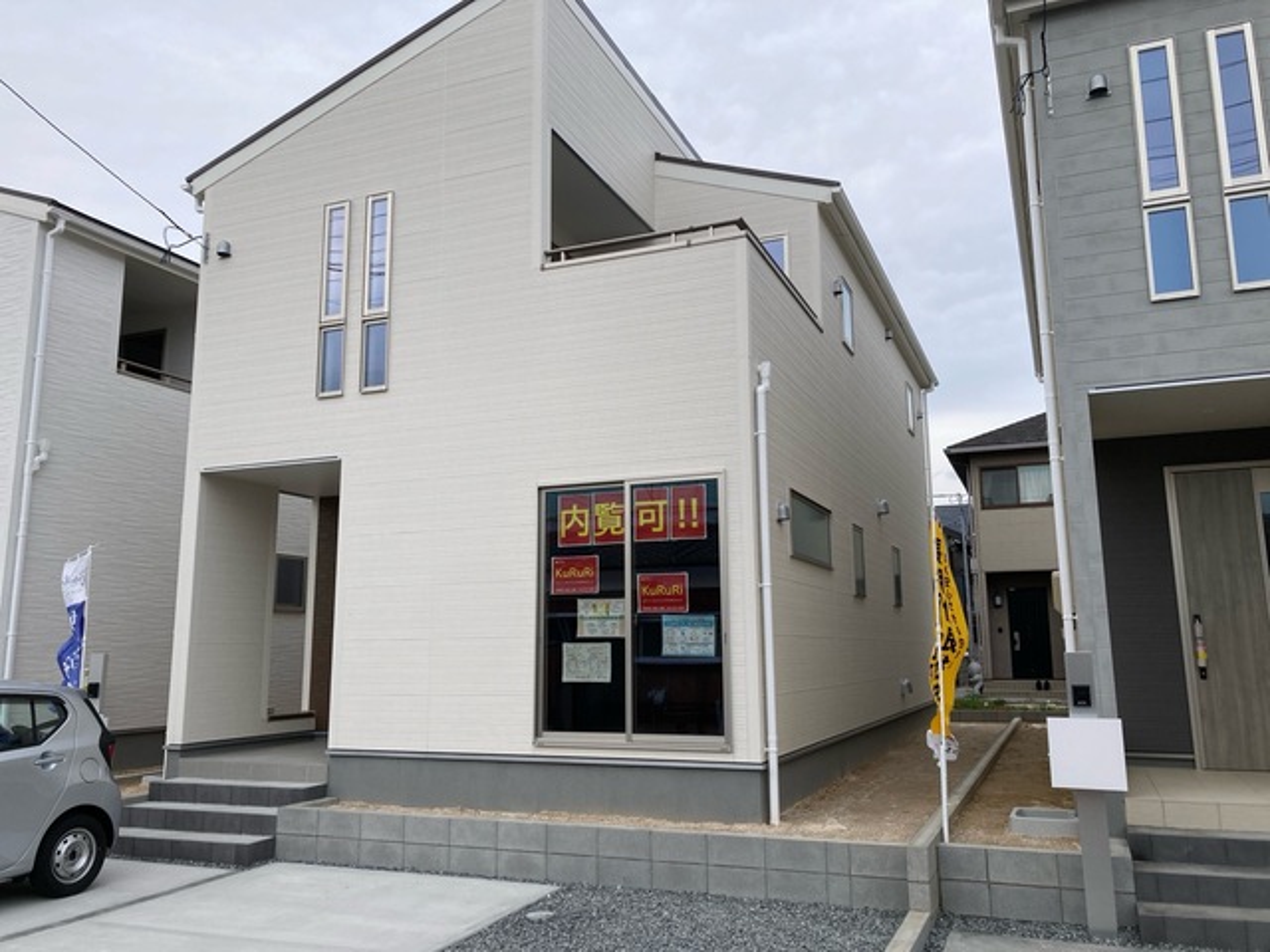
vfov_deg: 49.7
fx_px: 1027
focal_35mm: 28
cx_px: 635
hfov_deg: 63.4
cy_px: 476
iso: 20
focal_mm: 3.99
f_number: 1.8
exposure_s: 1/1130
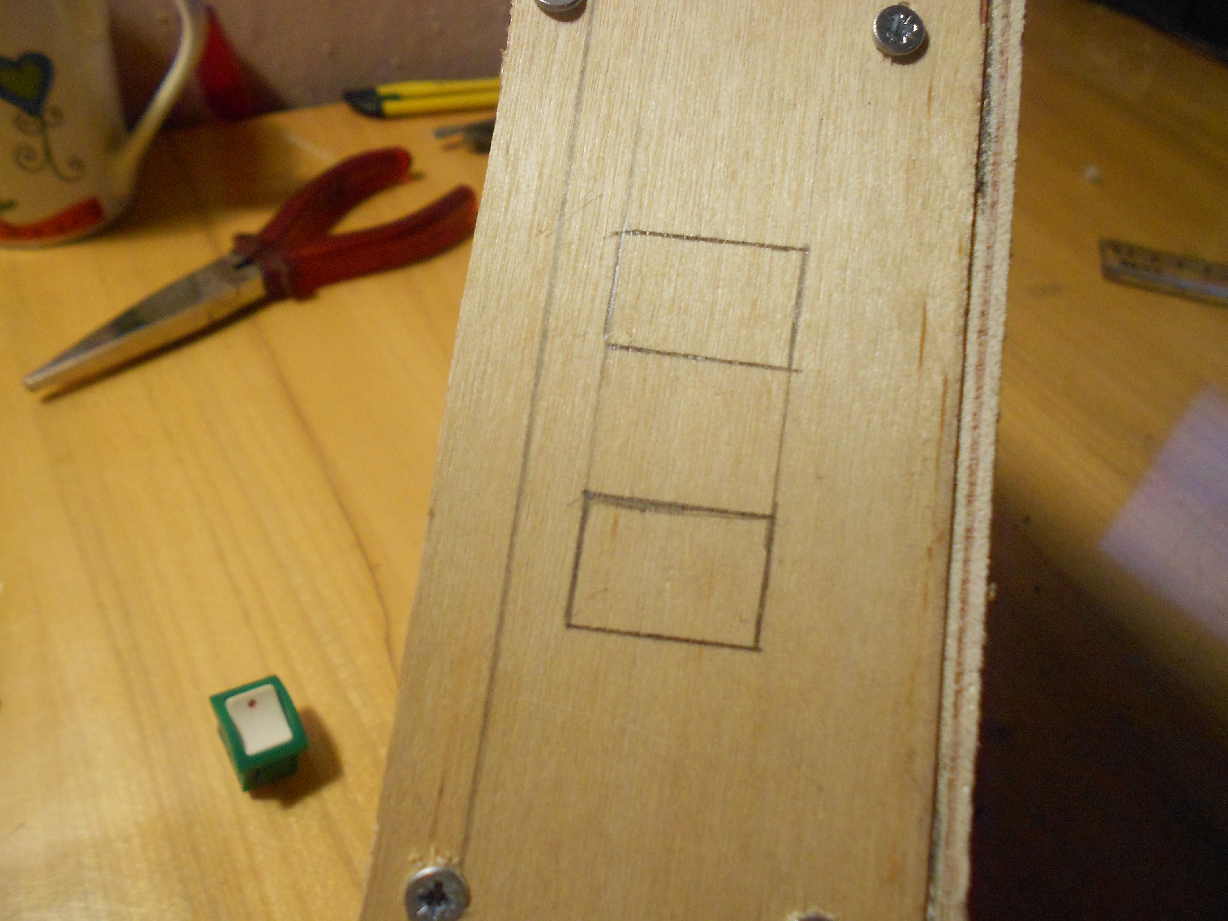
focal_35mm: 26
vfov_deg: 53.1
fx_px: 922
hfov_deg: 67.3
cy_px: 460
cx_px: 614
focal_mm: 4.6
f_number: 3.2
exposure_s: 1/30
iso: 400
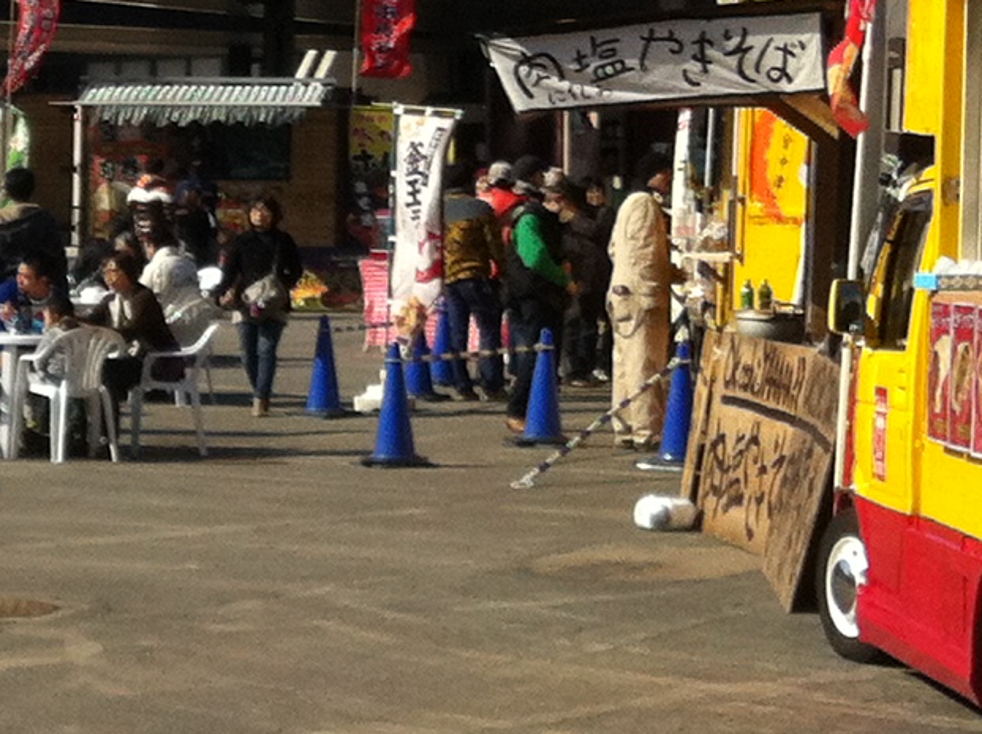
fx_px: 4136
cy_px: 373
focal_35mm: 146
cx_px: -514
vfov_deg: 10.1
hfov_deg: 12.8
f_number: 2.8
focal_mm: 3.85
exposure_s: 1/1885
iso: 80
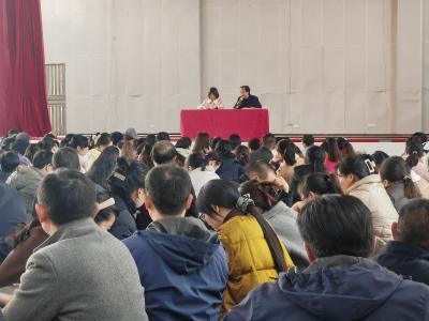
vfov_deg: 16.8
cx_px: 214
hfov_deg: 22.3
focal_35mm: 88
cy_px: 160
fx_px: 1091
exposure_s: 1/50
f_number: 2.4
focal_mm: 8.67
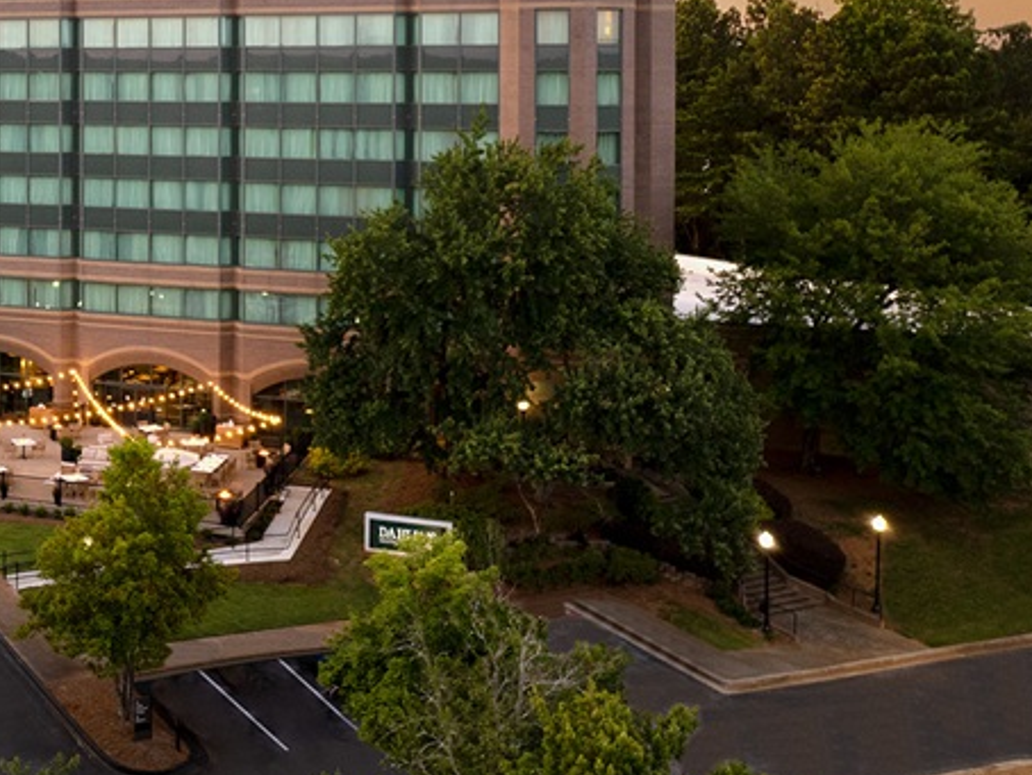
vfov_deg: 29.9
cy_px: 116
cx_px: 9
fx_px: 1402
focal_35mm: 47
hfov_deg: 36.5
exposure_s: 1/30
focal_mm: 8.38
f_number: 2.8
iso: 100
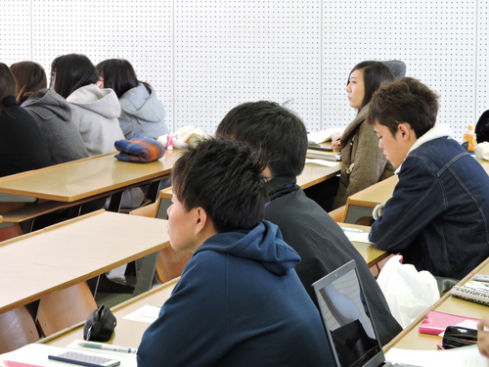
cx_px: 244
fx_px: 1907
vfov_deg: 11.0
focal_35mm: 135
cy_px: 184
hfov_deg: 14.6
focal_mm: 24.2
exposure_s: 1/15
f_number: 5
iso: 500
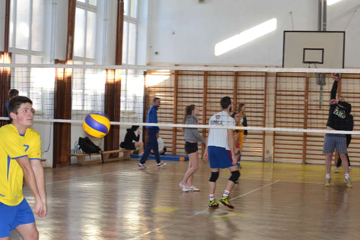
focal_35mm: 71
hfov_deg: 28.5
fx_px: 707
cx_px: 206
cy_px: 140
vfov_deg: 19.3
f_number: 5
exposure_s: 1/100
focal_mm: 35
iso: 400
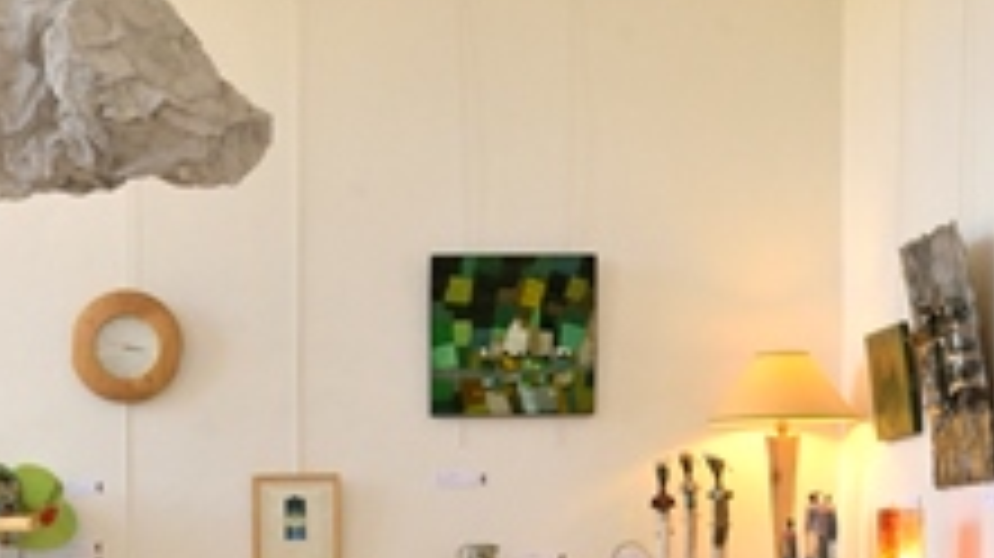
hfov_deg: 19.2
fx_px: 2898
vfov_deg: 10.4
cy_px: 994
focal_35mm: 110
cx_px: 162
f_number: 11
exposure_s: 1/50
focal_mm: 29
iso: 800
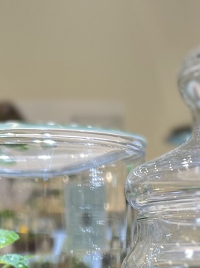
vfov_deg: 19.9
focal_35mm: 89
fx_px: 686
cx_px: 199
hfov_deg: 16.2
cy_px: 363
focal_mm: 5.1
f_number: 1.6
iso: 64
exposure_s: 1/100
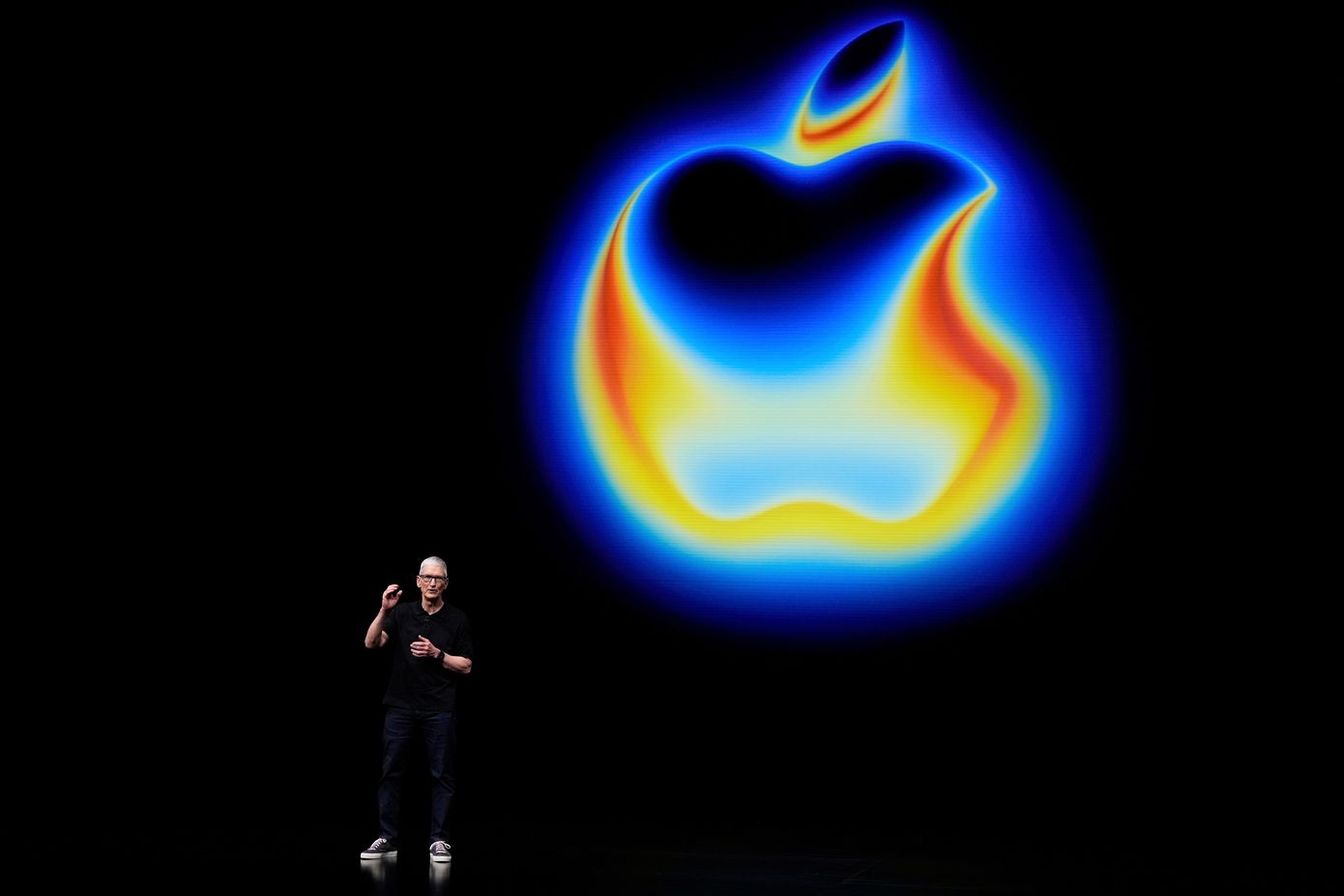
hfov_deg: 28.8
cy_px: 448
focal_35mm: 70
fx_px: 2613
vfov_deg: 19.4
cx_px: 672
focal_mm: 70
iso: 2000
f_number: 2.8
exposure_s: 1/800
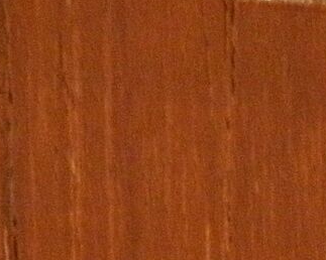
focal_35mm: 619
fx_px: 5969
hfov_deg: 3.1
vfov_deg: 2.5
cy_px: 865
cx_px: 340
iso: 250
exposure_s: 1/8
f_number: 4.4
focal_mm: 14.3
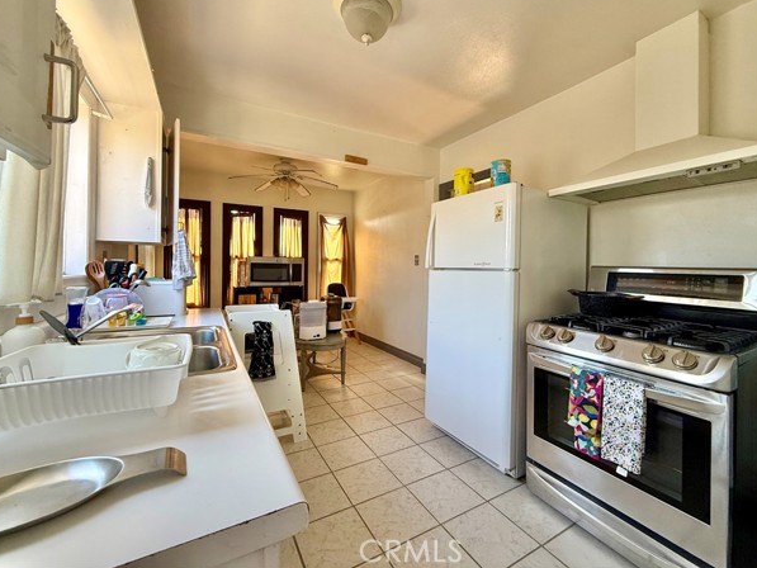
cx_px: 389
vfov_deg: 81.7
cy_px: 265
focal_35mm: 15
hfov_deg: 98.1
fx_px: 328
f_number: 2.2
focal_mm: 2.22
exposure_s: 1/99
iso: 250
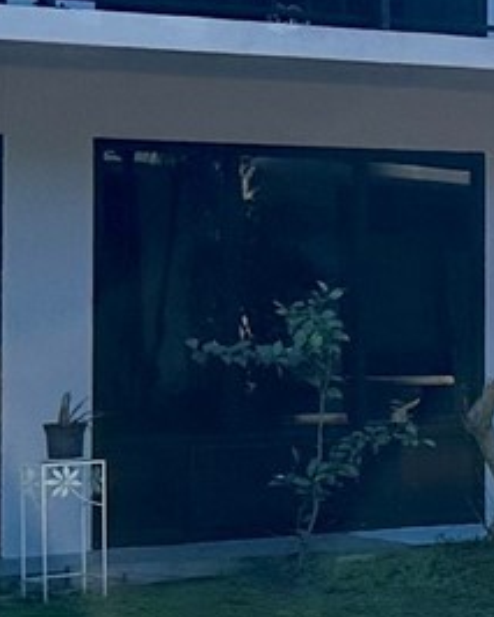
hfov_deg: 8.5
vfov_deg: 13.7
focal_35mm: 141
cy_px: 241
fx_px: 2575
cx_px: 1626
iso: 80
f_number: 1.78
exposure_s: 1/5525
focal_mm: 6.86
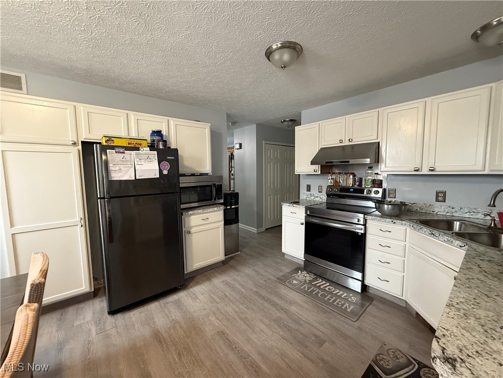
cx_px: 252
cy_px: 189
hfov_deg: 102.1
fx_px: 203
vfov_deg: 85.7
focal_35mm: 14
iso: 640
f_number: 2.2
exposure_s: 1/60
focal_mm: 2.22
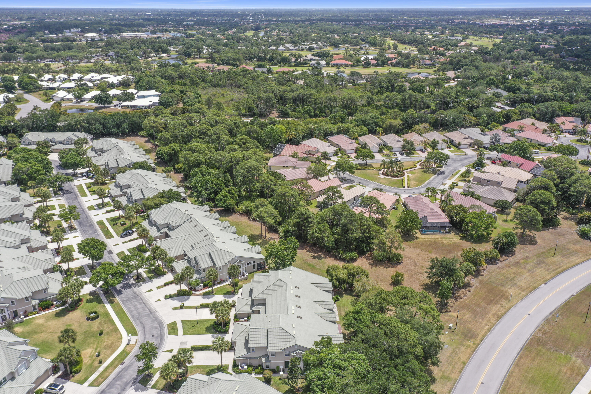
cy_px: 197
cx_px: 296
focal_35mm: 28
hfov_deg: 65.5
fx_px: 460
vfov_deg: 46.4
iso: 100
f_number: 5
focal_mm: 10.26
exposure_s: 1/640
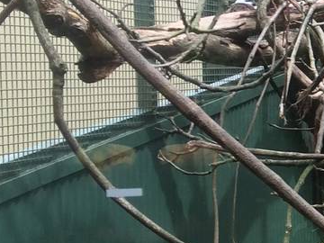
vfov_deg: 11.5
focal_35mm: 129
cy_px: 155
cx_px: 659
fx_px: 1207
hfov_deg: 13.1
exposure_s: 1/255
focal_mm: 4.15
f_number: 2.2
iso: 32
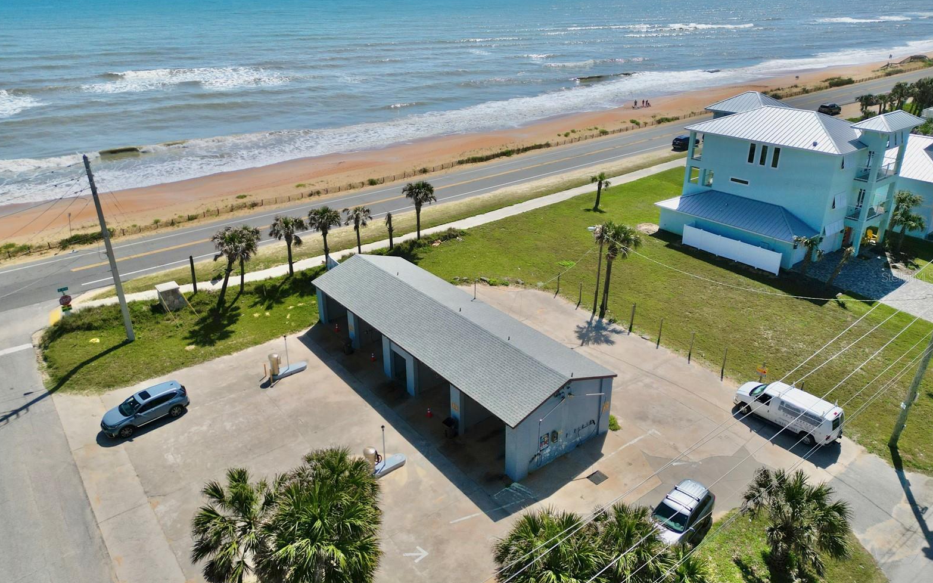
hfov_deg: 70.4
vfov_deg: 47.6
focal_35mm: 26
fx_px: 661
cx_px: 461
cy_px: 277
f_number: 1.7
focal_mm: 6.72
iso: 120
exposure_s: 1/8000
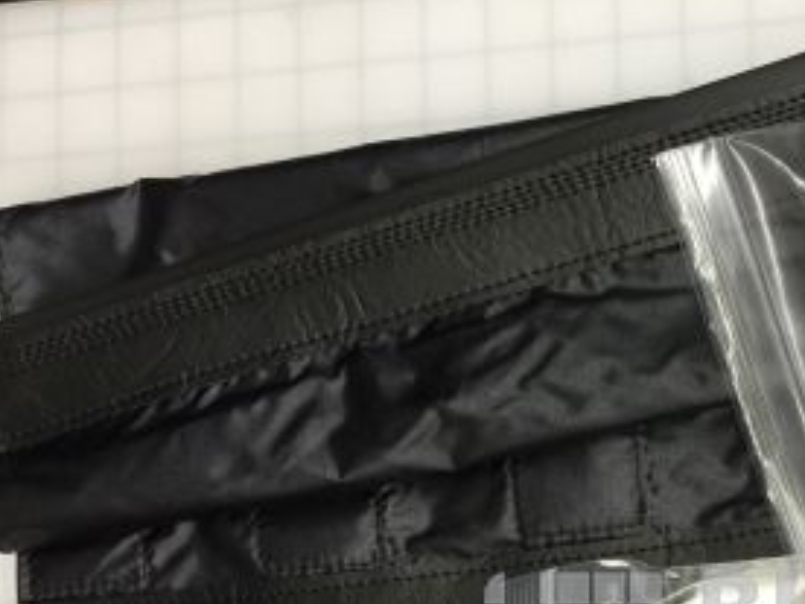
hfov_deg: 29.0
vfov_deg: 22.2
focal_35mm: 63
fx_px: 1465
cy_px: 645
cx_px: 776
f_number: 2.2
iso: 50
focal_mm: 4.15
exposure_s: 1/30
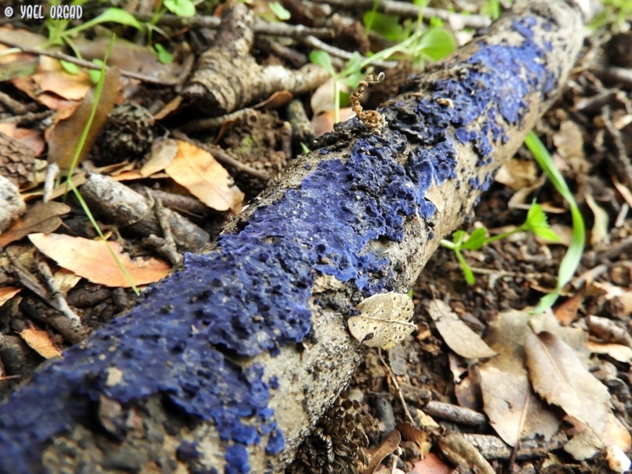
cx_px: 316
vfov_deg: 46.8
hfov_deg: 60.0
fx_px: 548
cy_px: 237
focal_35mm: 30
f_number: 3.5
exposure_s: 1/100
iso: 800
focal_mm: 5.4
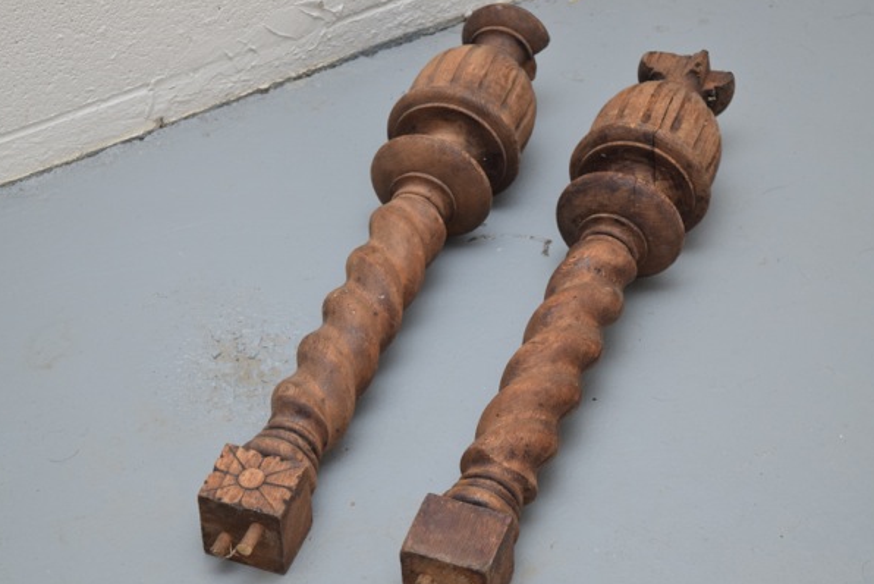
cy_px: 300
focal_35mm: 89
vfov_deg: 15.5
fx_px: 2150
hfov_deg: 23.0
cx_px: 425
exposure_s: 1/125
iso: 800
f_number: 5.6
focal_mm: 55
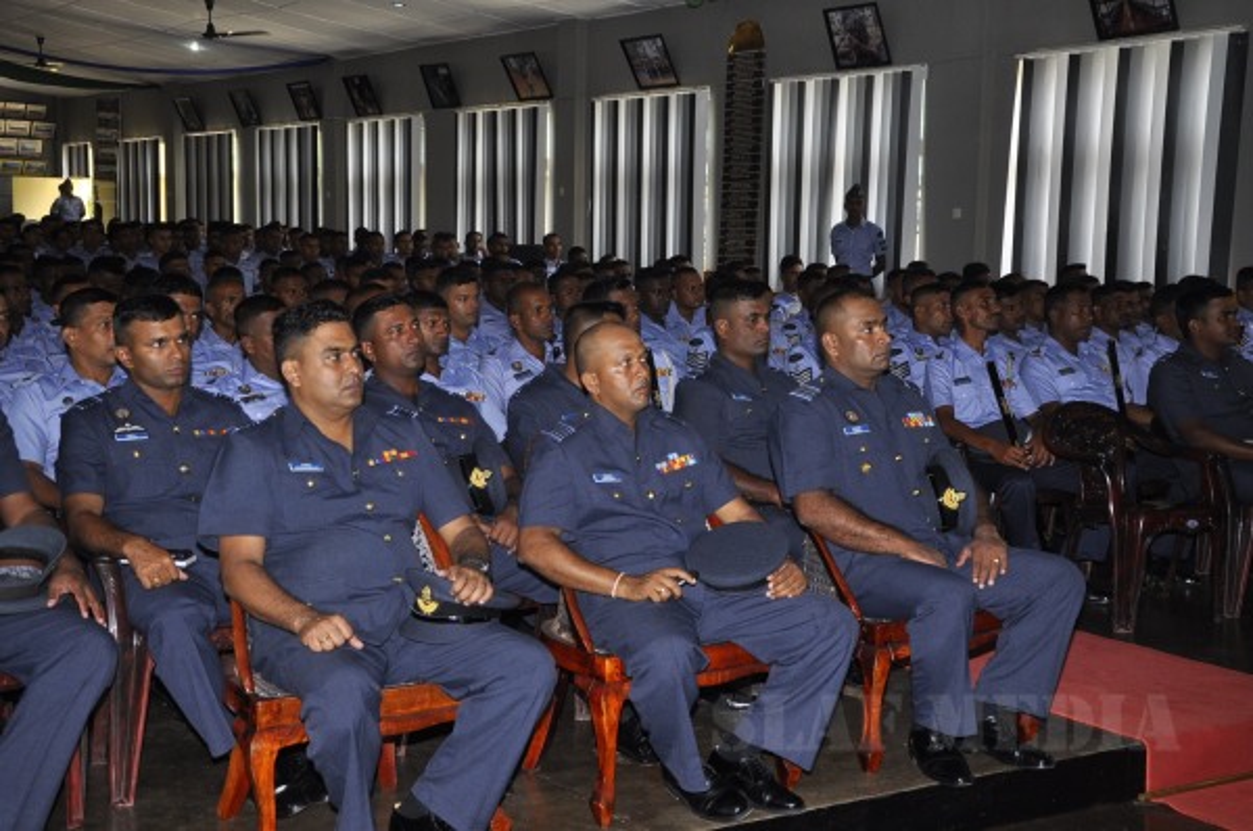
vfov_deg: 25.7
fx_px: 1824
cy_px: 416
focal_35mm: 52
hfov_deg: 37.9
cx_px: 626
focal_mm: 35
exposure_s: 1/80
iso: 500
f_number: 6.3
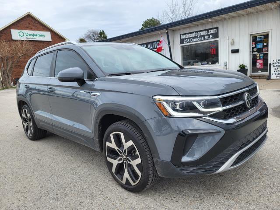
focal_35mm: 26
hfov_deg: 67.3
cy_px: 105
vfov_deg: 53.1
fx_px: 210
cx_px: 140
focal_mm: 5.4
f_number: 1.8
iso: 40
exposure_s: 1/1189
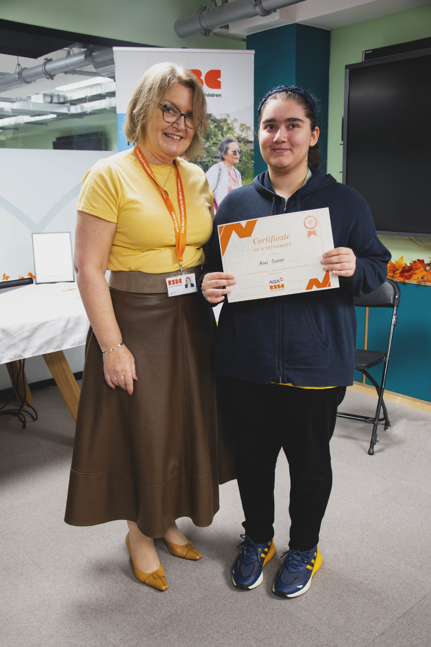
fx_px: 646
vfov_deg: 53.1
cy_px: 324
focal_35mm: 36
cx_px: 216
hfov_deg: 36.9
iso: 400
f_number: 3.8
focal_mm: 24
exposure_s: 1/25
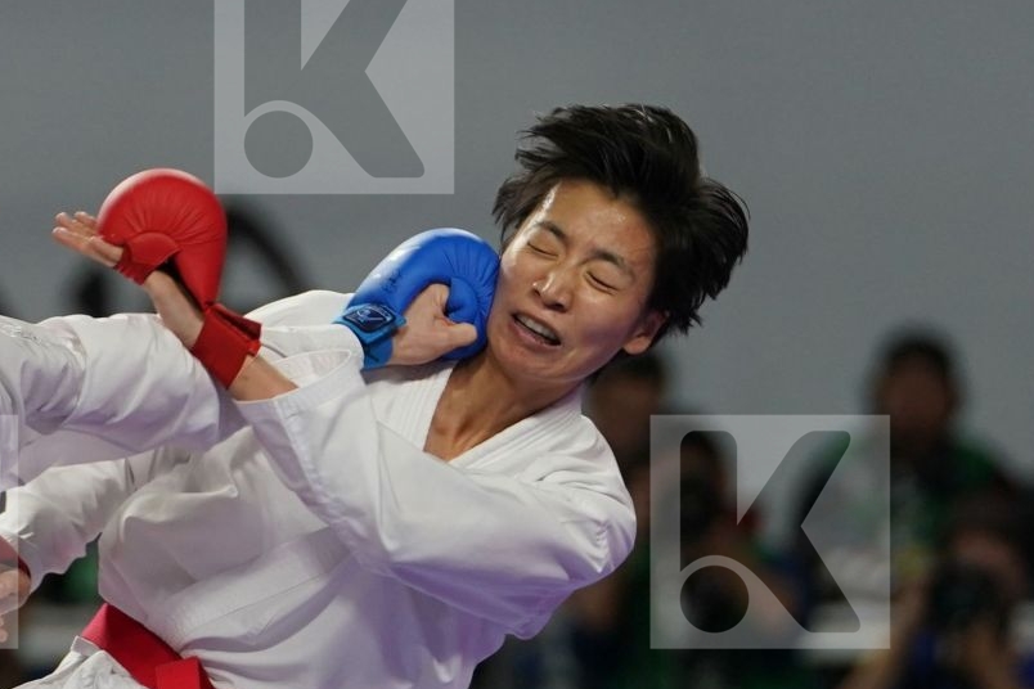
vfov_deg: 2.4
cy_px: 532
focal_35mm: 584
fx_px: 16772
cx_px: 334
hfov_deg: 3.5
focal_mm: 174
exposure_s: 1/1000
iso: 1250
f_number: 2.8
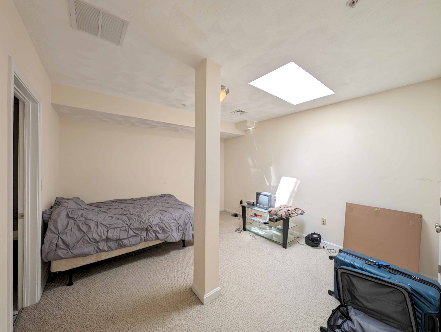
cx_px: 220
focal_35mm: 12
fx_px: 153
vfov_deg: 94.6
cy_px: 166
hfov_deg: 110.5
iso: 36
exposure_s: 1/326
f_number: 1.95
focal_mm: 2.23
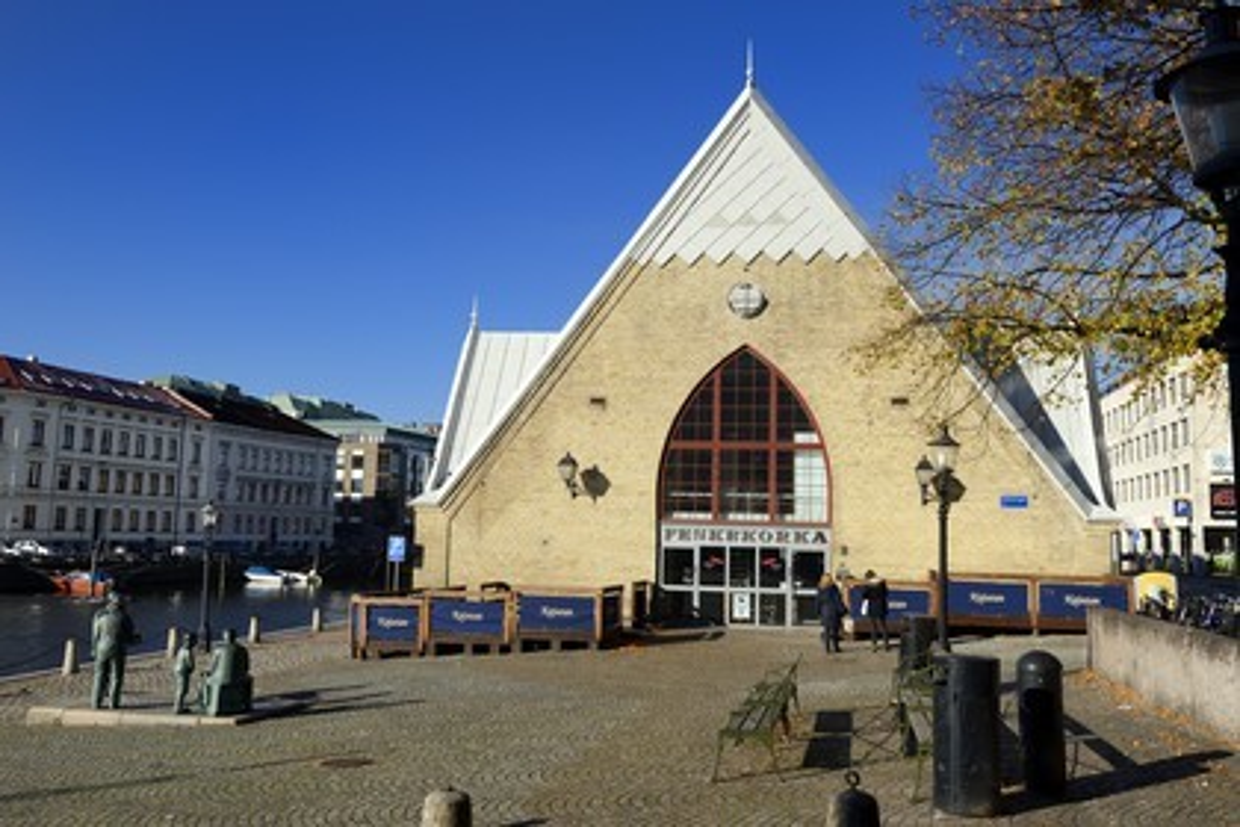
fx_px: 1102
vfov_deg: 41.1
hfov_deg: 58.7
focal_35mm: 32
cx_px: 620
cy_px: 414
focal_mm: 32
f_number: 13
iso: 200
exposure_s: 1/320
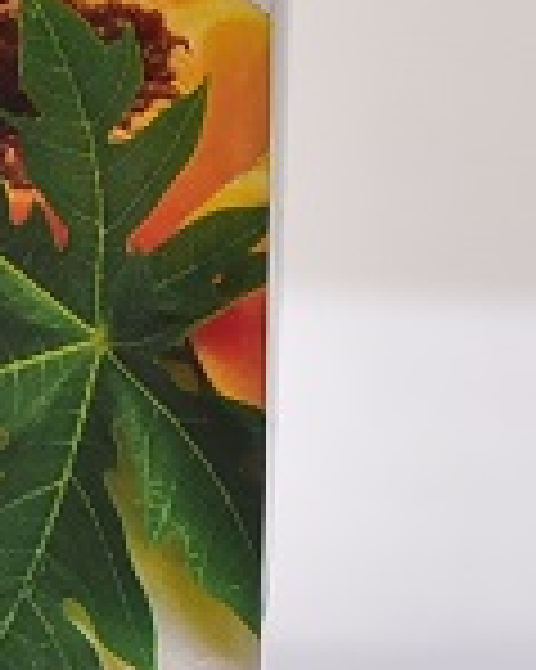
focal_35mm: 232
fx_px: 4605
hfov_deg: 6.6
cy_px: -261
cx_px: -117
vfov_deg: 8.2
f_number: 5
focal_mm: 70
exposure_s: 1/125
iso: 1600
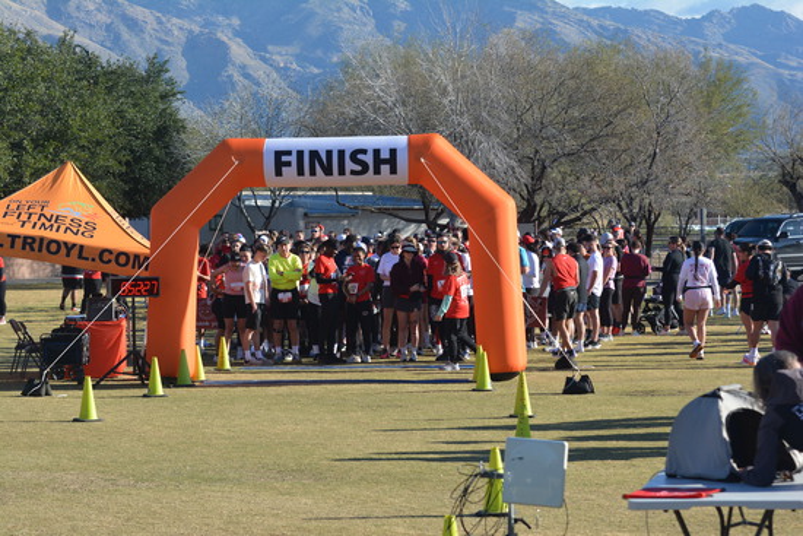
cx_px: 402
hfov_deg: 19.5
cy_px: 268
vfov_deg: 13.0
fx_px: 2343
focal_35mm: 105
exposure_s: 1/640
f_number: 5.6
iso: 200
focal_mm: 70
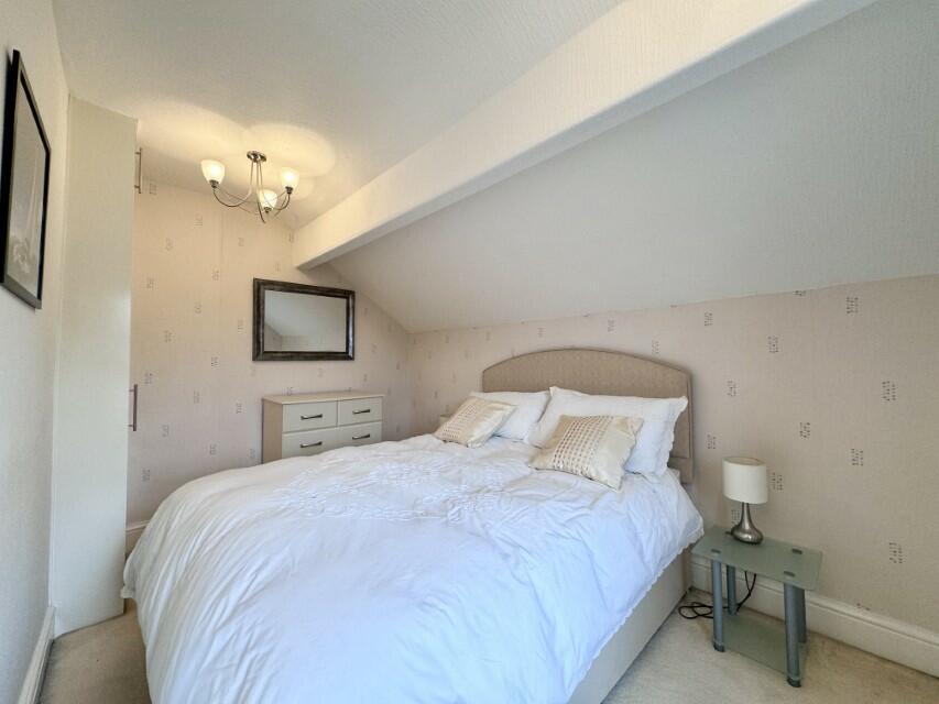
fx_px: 380
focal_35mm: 14
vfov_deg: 85.7
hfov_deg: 102.1
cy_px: 352
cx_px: 470
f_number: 2.2
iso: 100
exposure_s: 1/100
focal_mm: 2.22
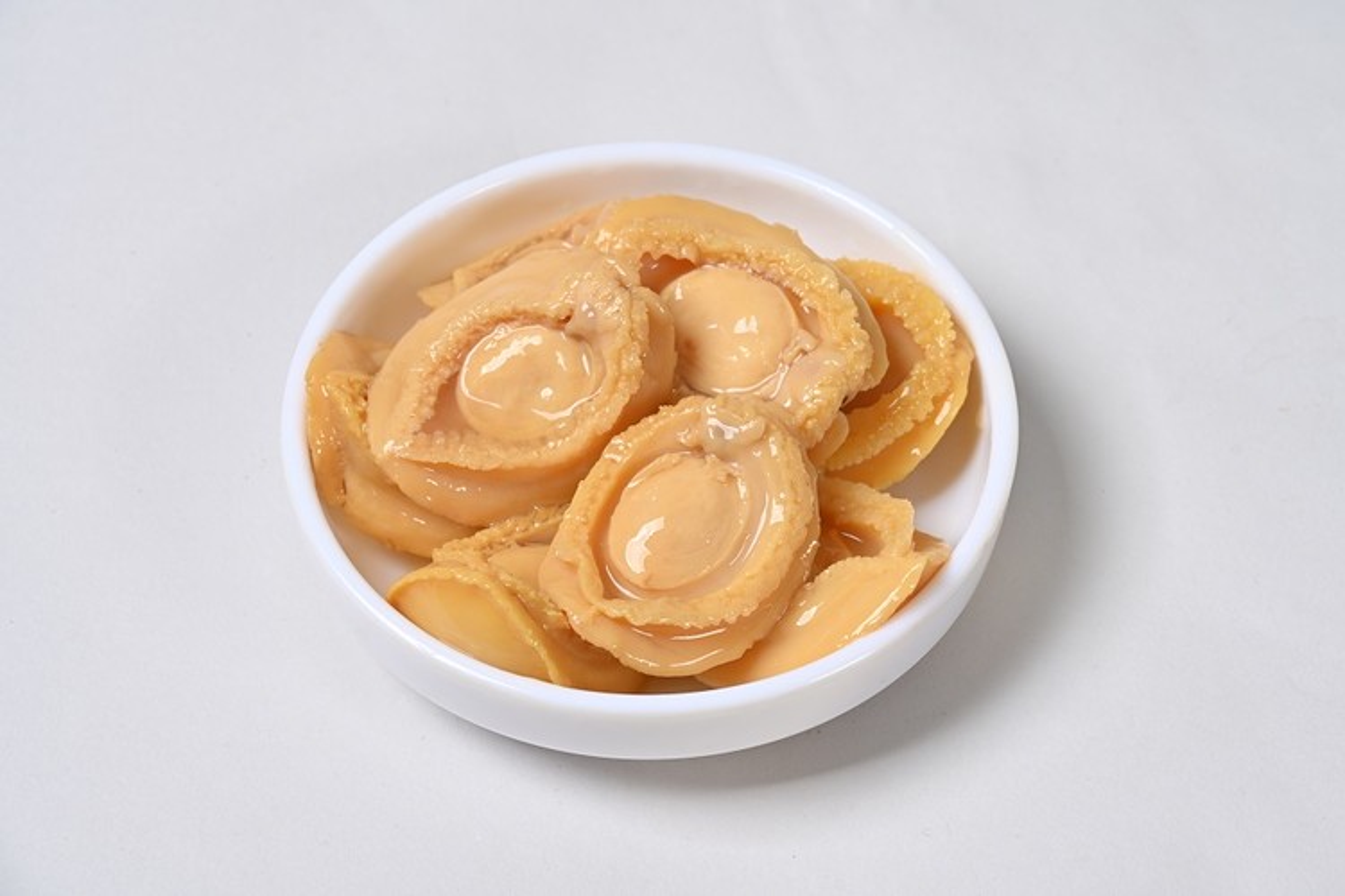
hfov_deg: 17.1
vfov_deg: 11.4
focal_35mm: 120
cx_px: 672
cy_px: 448
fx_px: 4483
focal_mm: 120
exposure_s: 1/160
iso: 200
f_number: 16
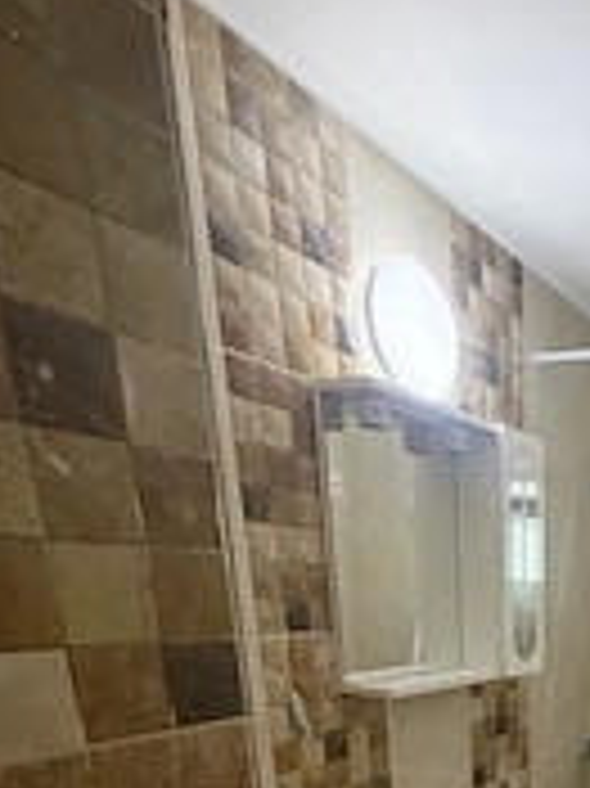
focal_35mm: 32
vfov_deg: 46.5
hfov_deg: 36.8
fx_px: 728
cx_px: 658
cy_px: 806
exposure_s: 1/50
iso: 320
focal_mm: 2.22
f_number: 2.2
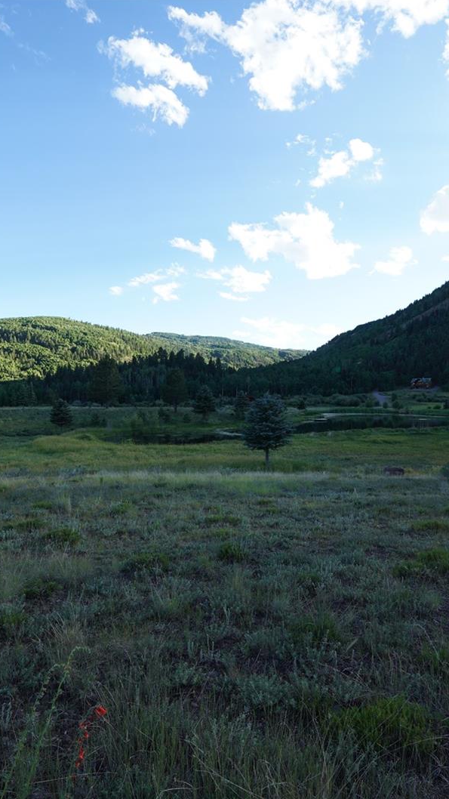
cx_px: 244
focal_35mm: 19
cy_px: 400
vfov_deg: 89.6
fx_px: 402
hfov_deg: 58.2
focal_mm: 12
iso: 200
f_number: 8
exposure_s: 1/100
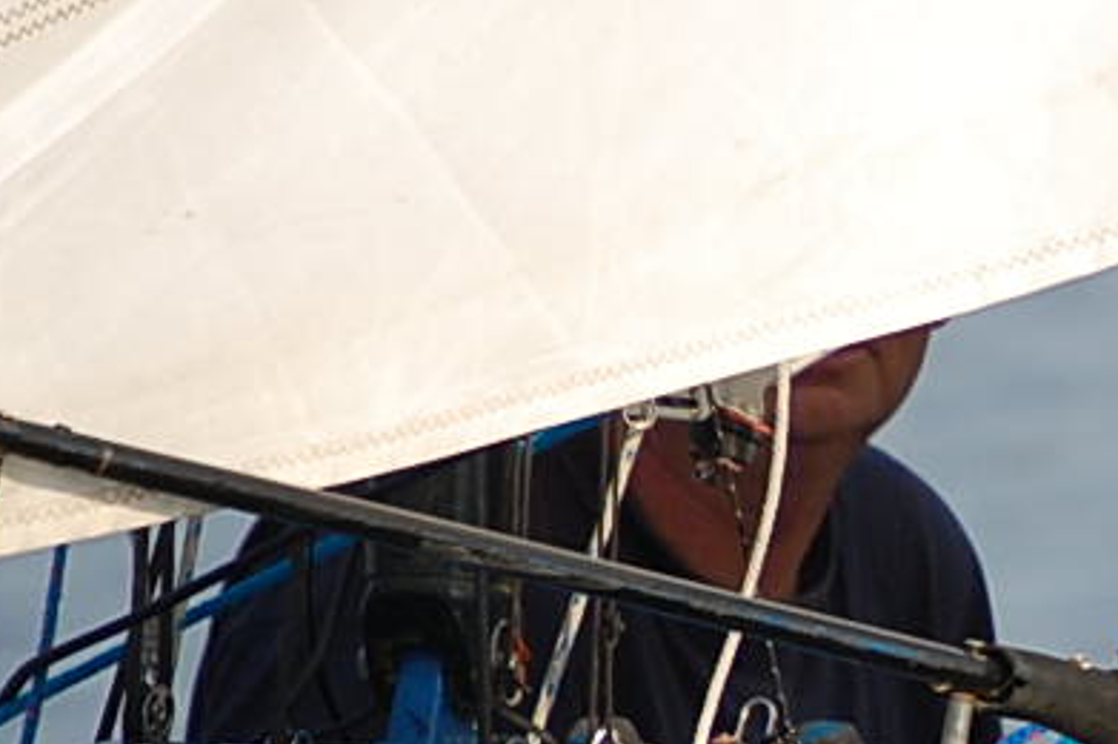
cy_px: 833
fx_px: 35807
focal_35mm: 1154
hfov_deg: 1.8
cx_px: 1421
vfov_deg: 1.2
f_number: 5.6
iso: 400
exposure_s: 1/1250
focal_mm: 200
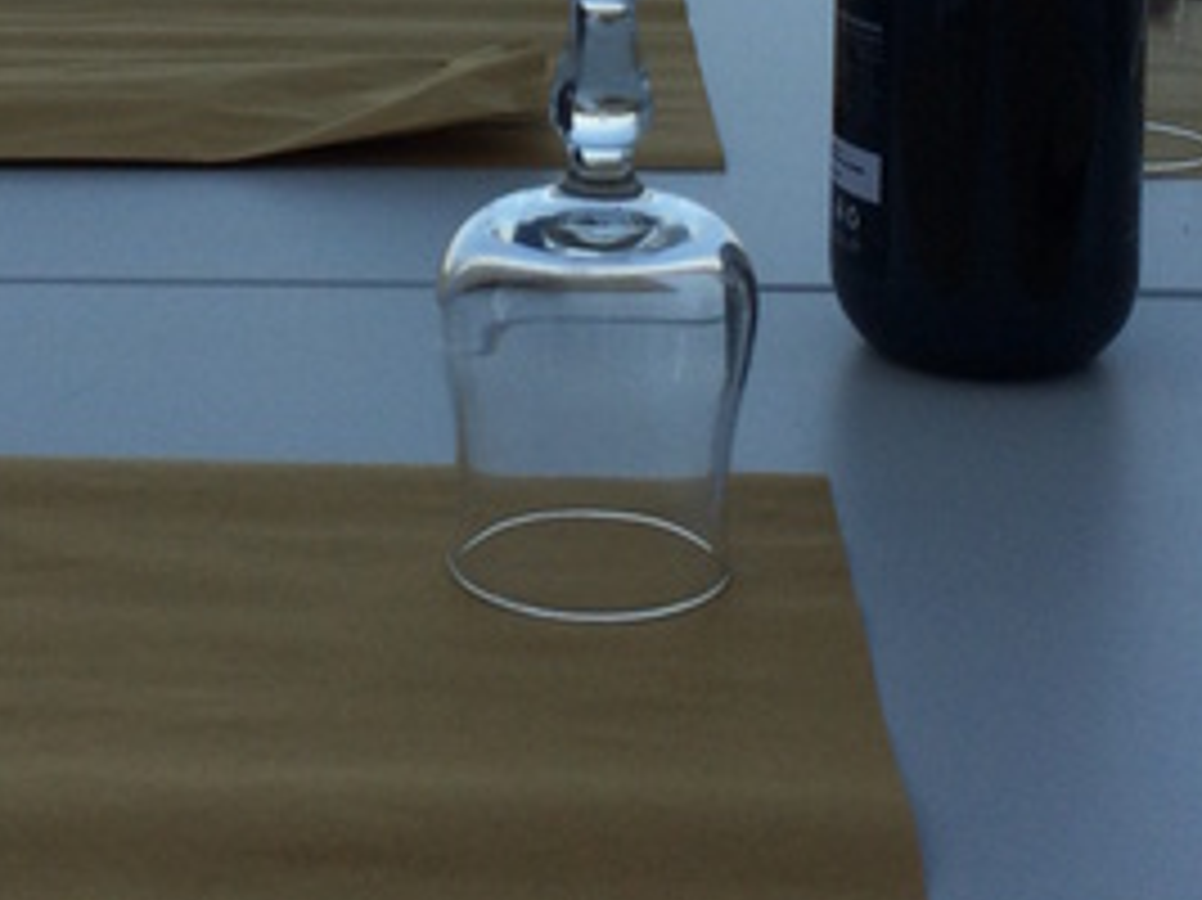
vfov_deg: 15.9
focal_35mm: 87
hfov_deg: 22.5
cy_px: -346
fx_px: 3020
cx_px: 491
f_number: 2.2
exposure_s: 1/805
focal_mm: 4.15
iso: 32
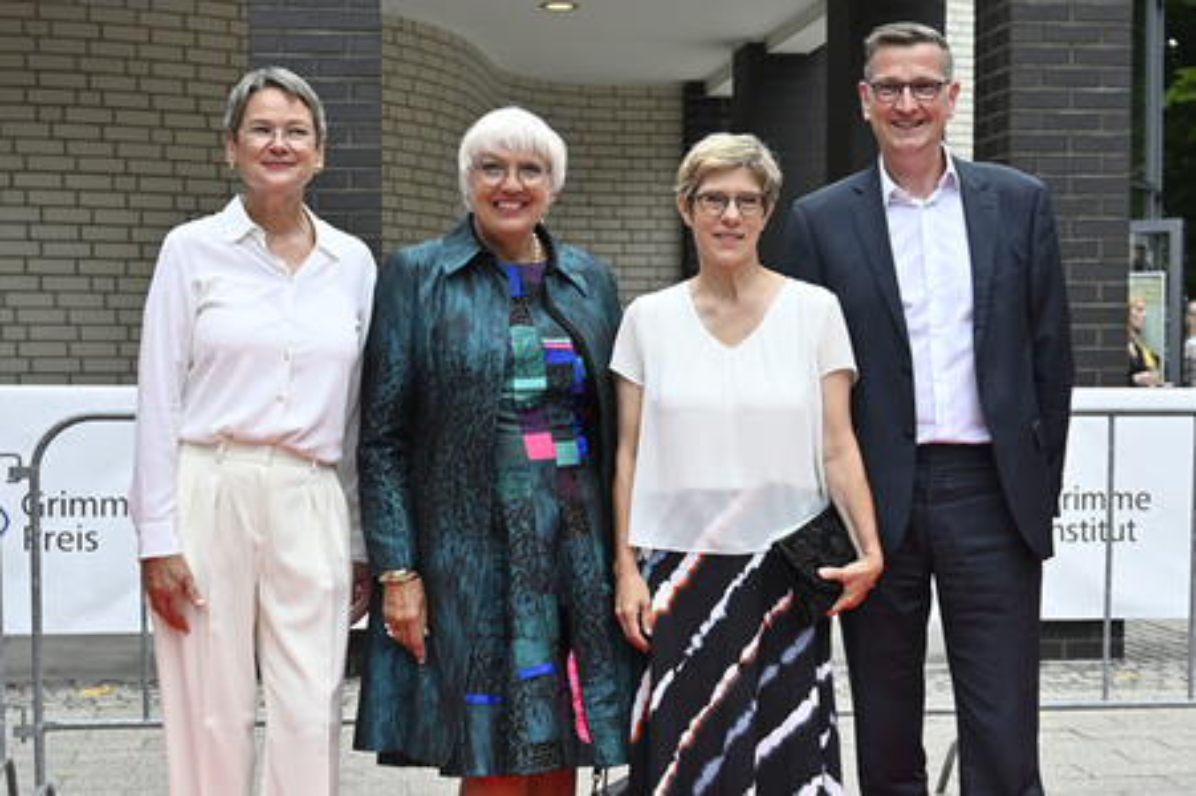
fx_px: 1361
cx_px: 598
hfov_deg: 47.4
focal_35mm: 41
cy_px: 398
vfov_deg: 32.6
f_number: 5.6
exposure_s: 1/500
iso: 2000
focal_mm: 41
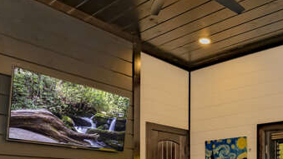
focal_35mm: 38
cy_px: 177
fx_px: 285
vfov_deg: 28.3
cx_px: 258
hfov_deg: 47.1
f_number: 7.1
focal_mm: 16
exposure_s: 1/160
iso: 800
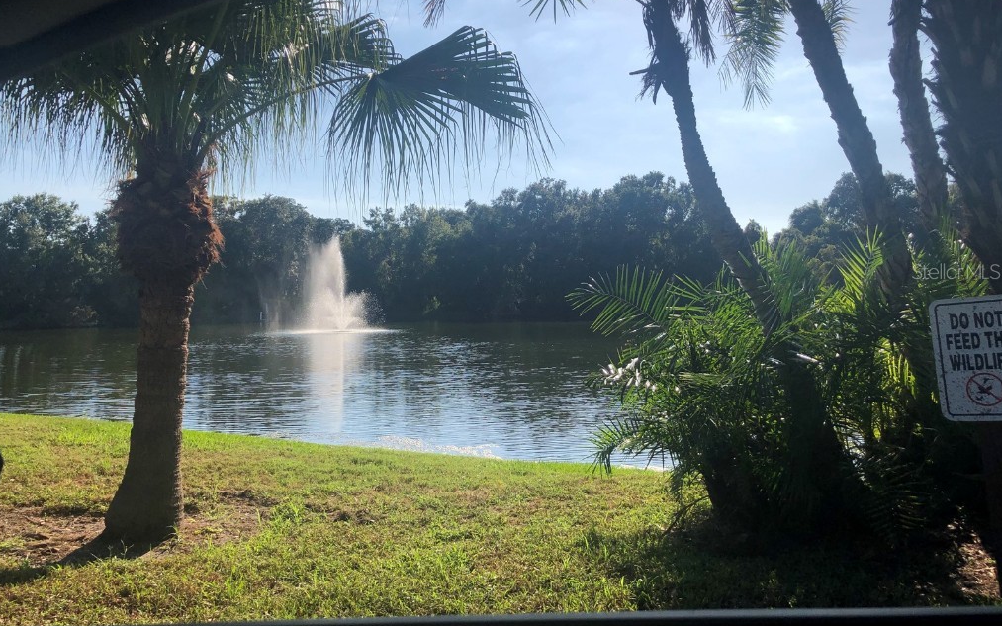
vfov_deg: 41.7
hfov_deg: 62.9
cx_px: 499
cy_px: 271
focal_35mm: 30
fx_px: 819
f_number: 1.8
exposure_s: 1/3205
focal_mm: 4
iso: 25
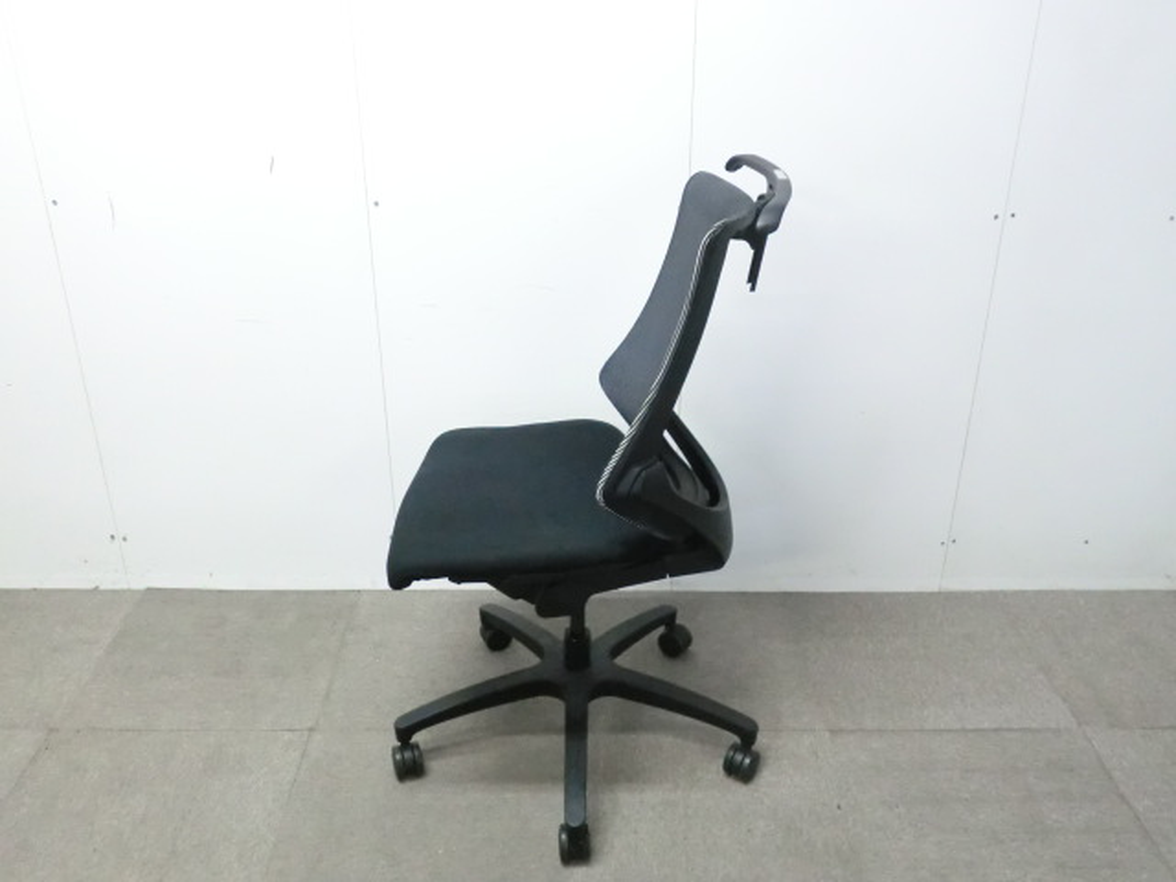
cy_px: 441
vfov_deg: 44.2
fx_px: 1087
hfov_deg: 56.8
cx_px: 588
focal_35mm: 32
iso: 800
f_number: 3.5
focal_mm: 5.8
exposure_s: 1/40
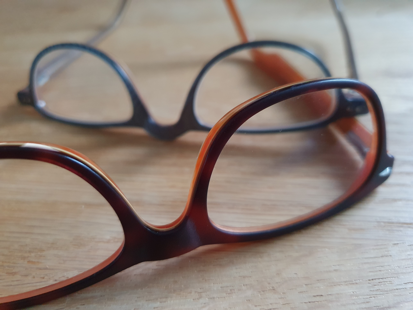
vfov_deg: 53.1
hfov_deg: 67.3
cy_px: 155
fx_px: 310
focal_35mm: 26
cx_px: 206
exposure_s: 1/33
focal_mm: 4.32
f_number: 1.5
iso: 640
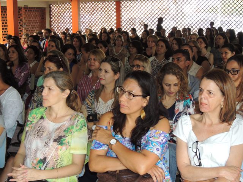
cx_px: 122
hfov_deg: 32.2
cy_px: 91
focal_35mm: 60
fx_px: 421
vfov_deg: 24.4
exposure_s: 1/50
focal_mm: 10.7
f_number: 3.7
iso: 200
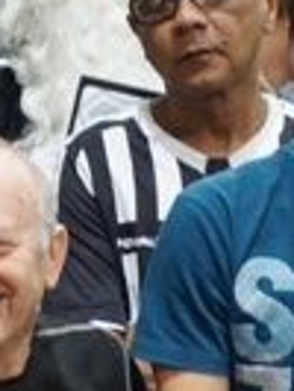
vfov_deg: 7.8
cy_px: 570
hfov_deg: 5.9
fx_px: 2837
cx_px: -53
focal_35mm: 251
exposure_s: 1/60
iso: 1250
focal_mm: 29
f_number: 4
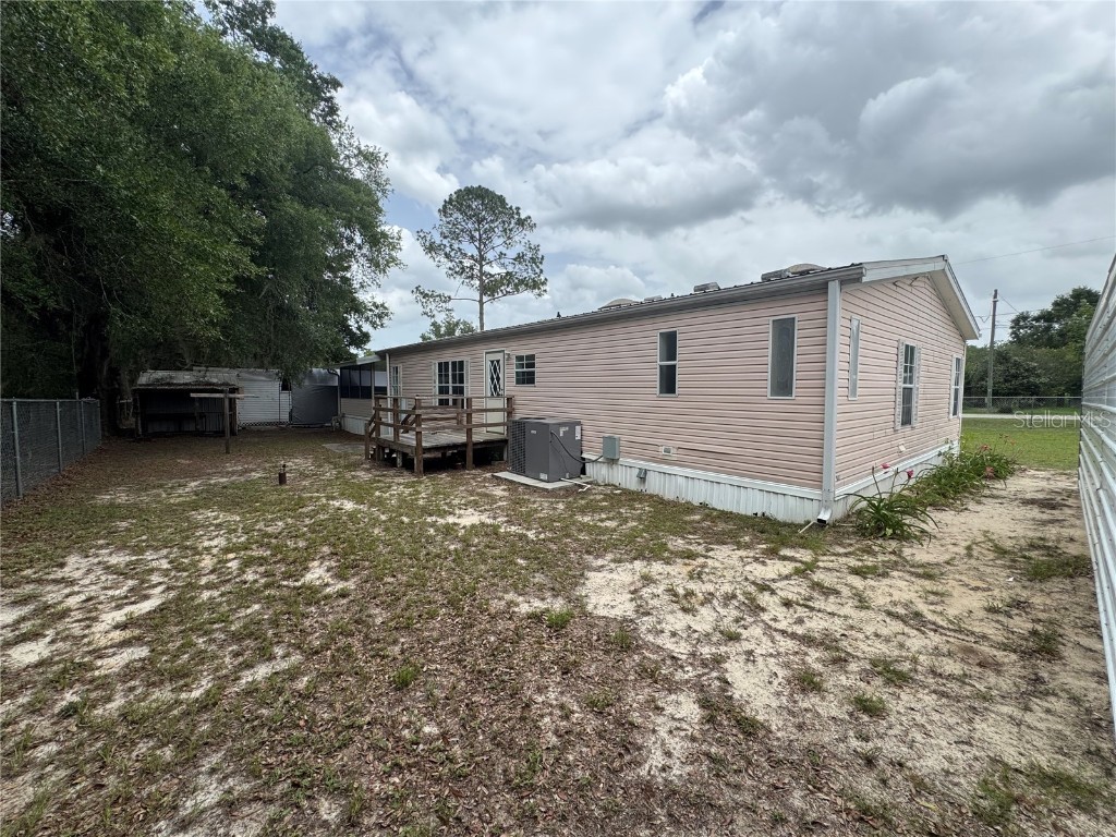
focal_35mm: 14
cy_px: 418
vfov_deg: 85.7
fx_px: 451
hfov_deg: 102.1
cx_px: 558
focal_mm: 2.22
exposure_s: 1/1277
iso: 50
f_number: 2.2
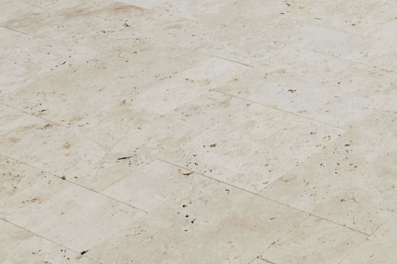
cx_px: 573
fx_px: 915
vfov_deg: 13.2
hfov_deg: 21.2
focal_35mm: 83
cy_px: -329
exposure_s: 1/400
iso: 250
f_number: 7.1
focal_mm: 17
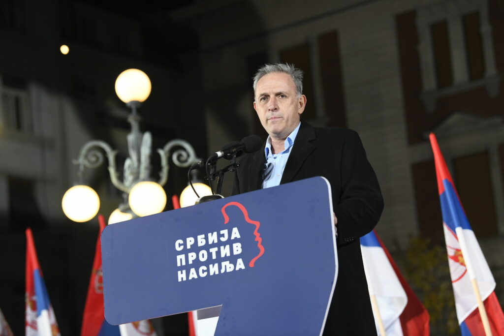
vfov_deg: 12.5
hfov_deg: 18.6
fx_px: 1540
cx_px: 252
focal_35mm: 110
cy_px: 168
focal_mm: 110
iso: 2000
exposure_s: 1/500
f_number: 4
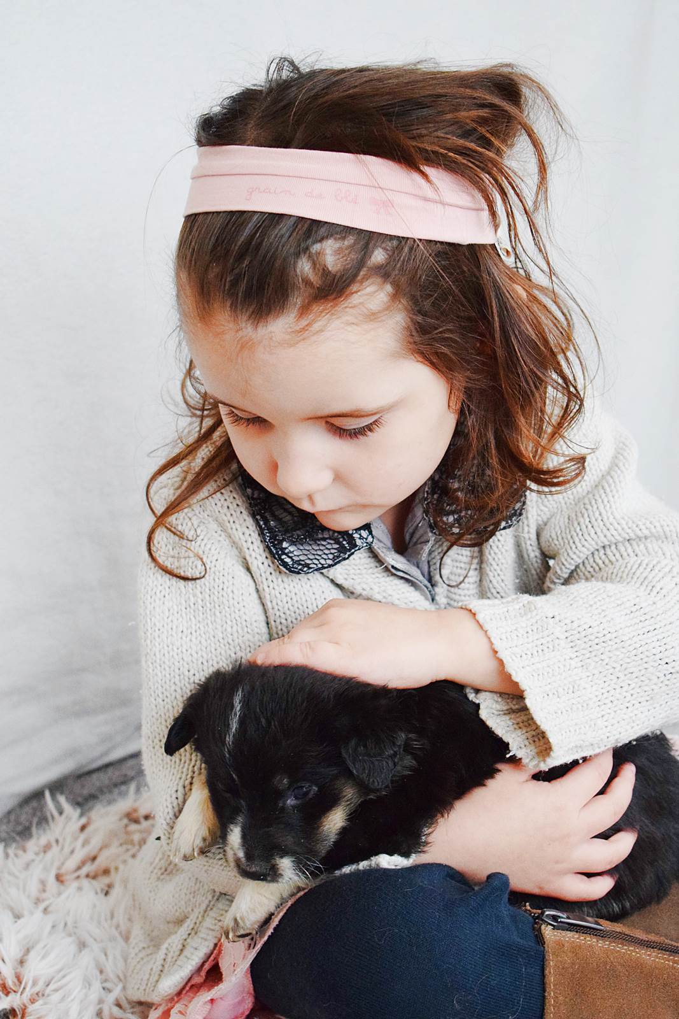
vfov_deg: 28.1
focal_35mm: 72
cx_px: 340
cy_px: 510
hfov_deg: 18.9
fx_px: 2036
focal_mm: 48
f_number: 5.3
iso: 2500
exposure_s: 1/60
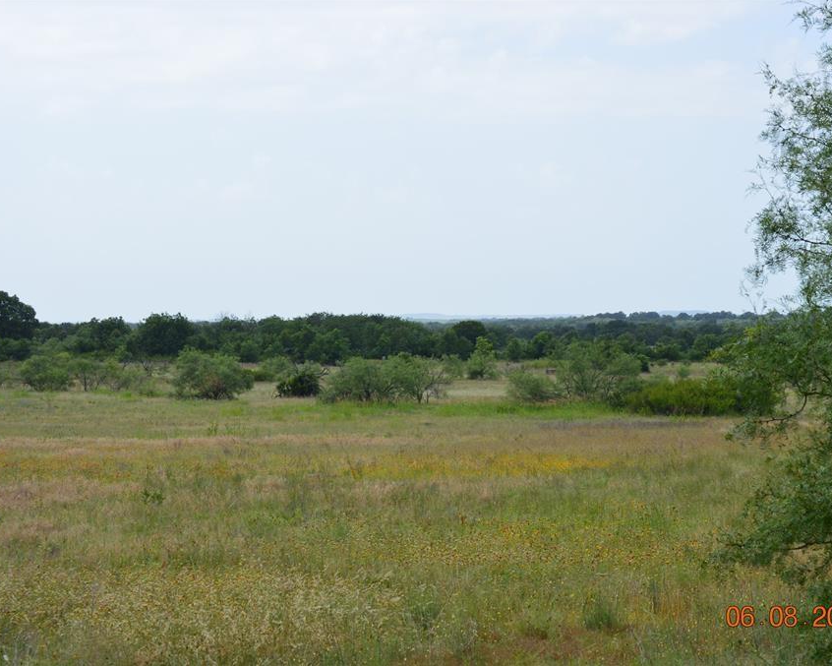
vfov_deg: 16.4
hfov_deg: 20.5
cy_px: 333
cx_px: 461
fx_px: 2304
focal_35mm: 94
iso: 400
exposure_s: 1/250
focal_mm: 55
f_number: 10
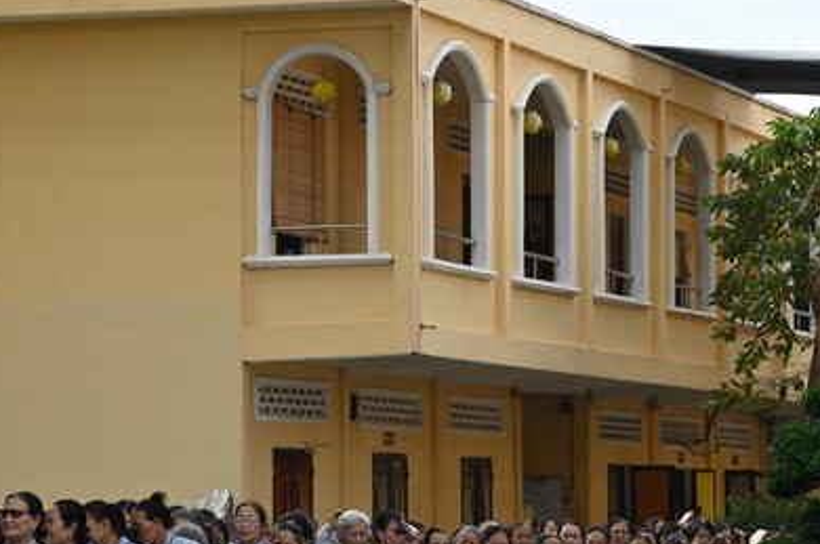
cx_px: 433
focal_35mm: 175
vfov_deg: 7.8
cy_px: 372
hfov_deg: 11.8
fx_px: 3981
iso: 125
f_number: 5.6
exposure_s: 1/250
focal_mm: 105
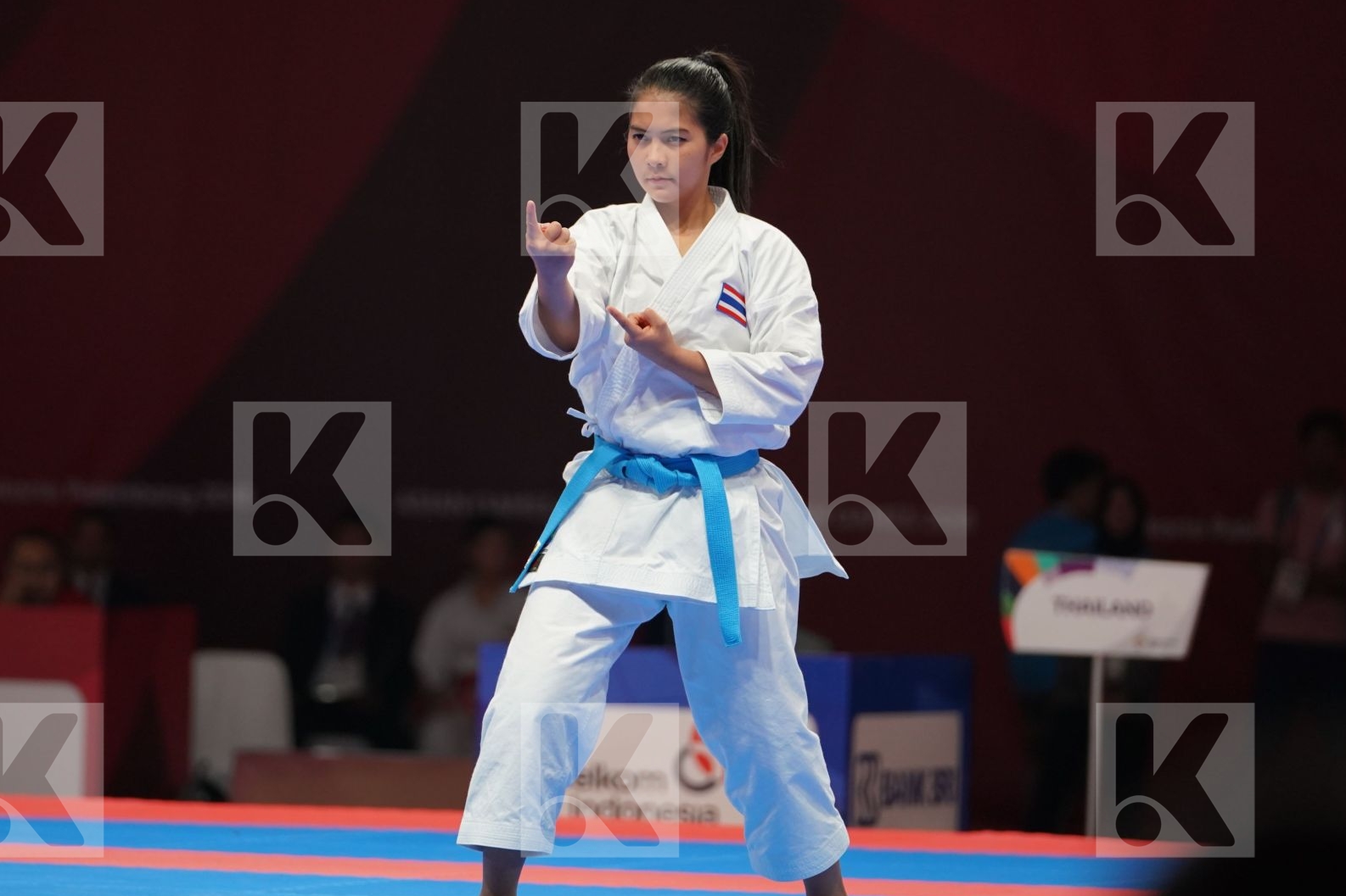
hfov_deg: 7.4
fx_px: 10355
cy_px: 479
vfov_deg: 5.0
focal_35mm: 277
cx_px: 600
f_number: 4
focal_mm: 244
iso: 2000
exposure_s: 1/500
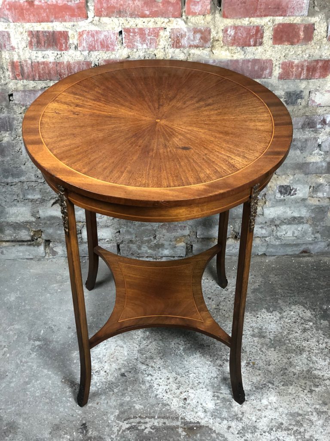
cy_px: 220
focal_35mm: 52
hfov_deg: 28.0
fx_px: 661
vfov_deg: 36.8
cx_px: 165
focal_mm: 6
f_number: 2.4
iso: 125
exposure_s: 1/33
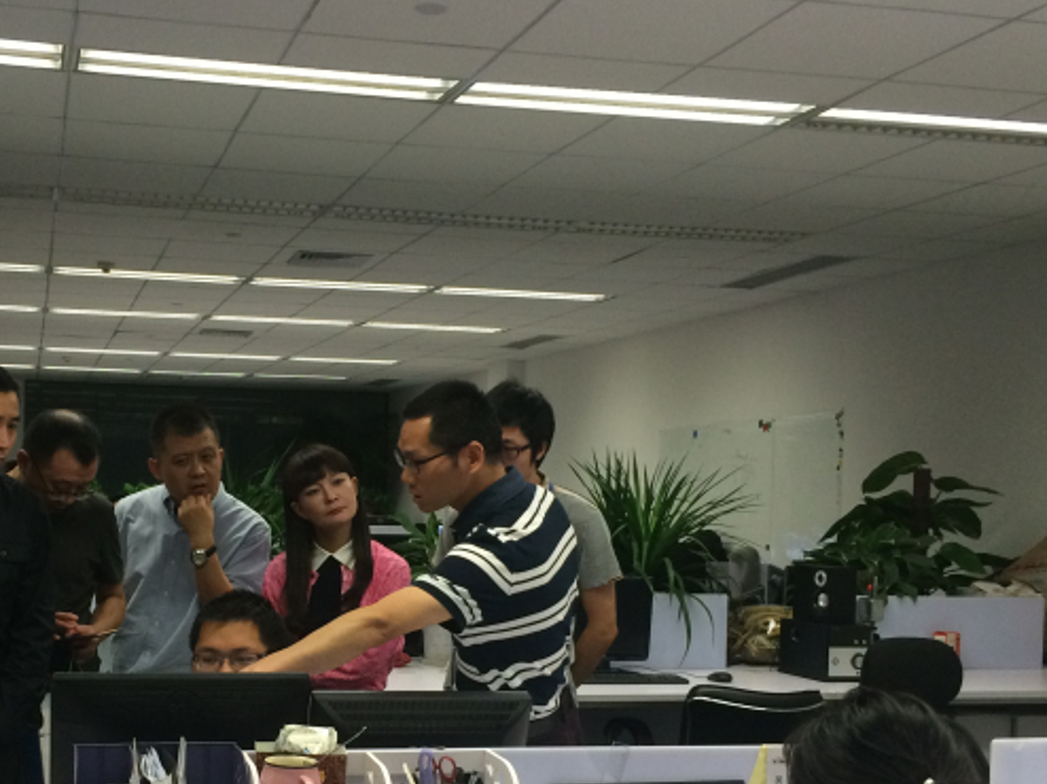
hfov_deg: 39.9
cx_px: 331
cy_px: 549
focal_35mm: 47
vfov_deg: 30.5
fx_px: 1421
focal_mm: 4.15
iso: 64
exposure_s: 1/30
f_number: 2.2
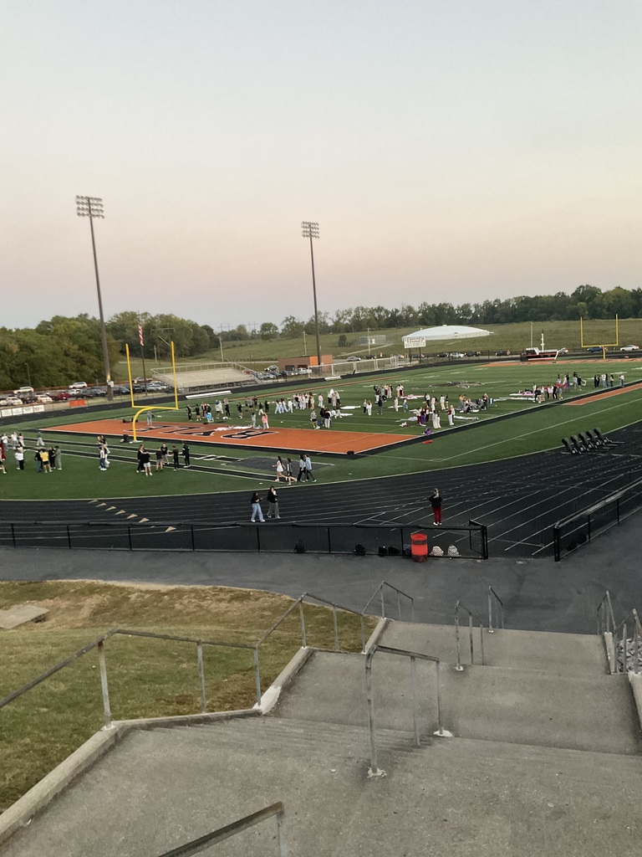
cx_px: 321
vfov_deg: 61.7
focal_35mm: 29
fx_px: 717
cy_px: 428
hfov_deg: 48.2
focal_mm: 3
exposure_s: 1/60
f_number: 1.8
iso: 100
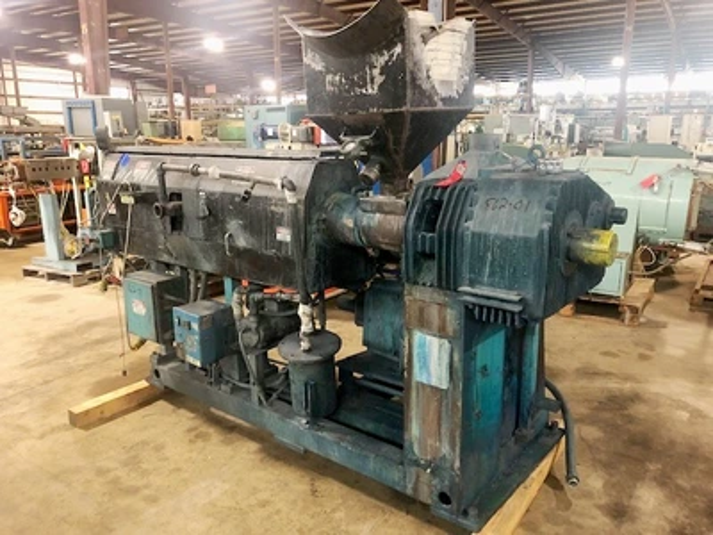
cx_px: 356
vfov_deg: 49.7
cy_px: 268
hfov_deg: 63.4
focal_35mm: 28
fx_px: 577
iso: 80
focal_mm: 4
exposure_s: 1/6
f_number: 1.8
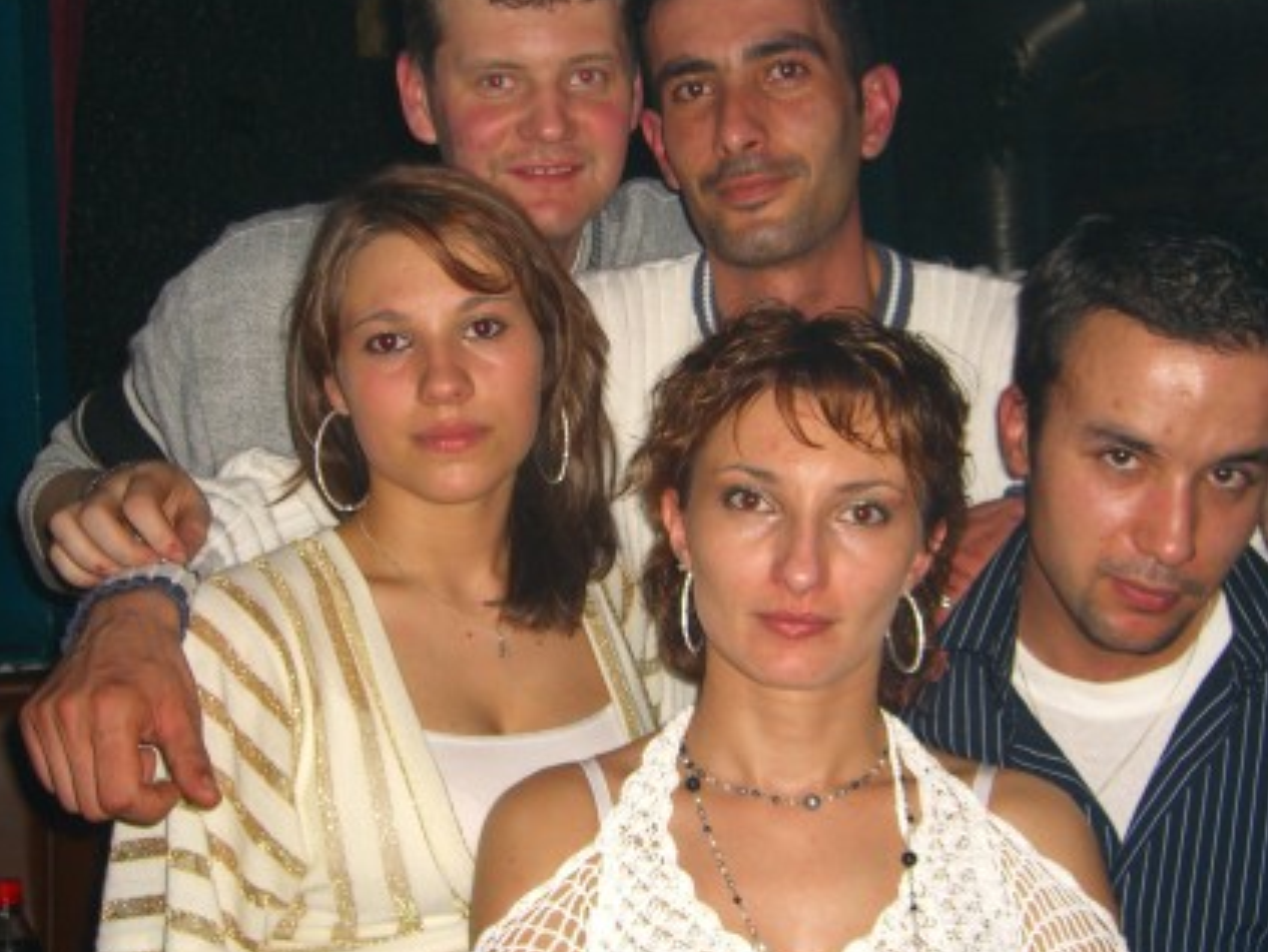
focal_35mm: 54
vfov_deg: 27.1
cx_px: 607
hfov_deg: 35.5
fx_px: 1979
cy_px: 444
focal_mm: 7.9
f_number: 2.8
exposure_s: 1/60
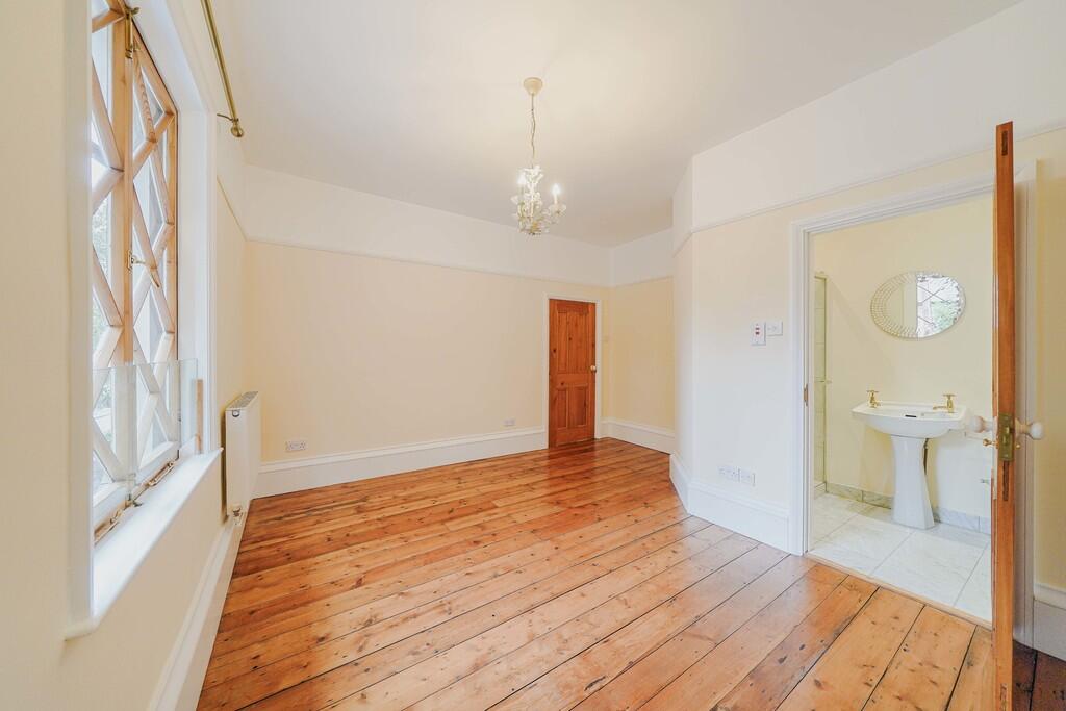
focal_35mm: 12
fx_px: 355
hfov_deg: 112.6
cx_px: 533
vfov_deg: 90.0
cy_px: 356
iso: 500
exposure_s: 1/45
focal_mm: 12
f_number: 4.5
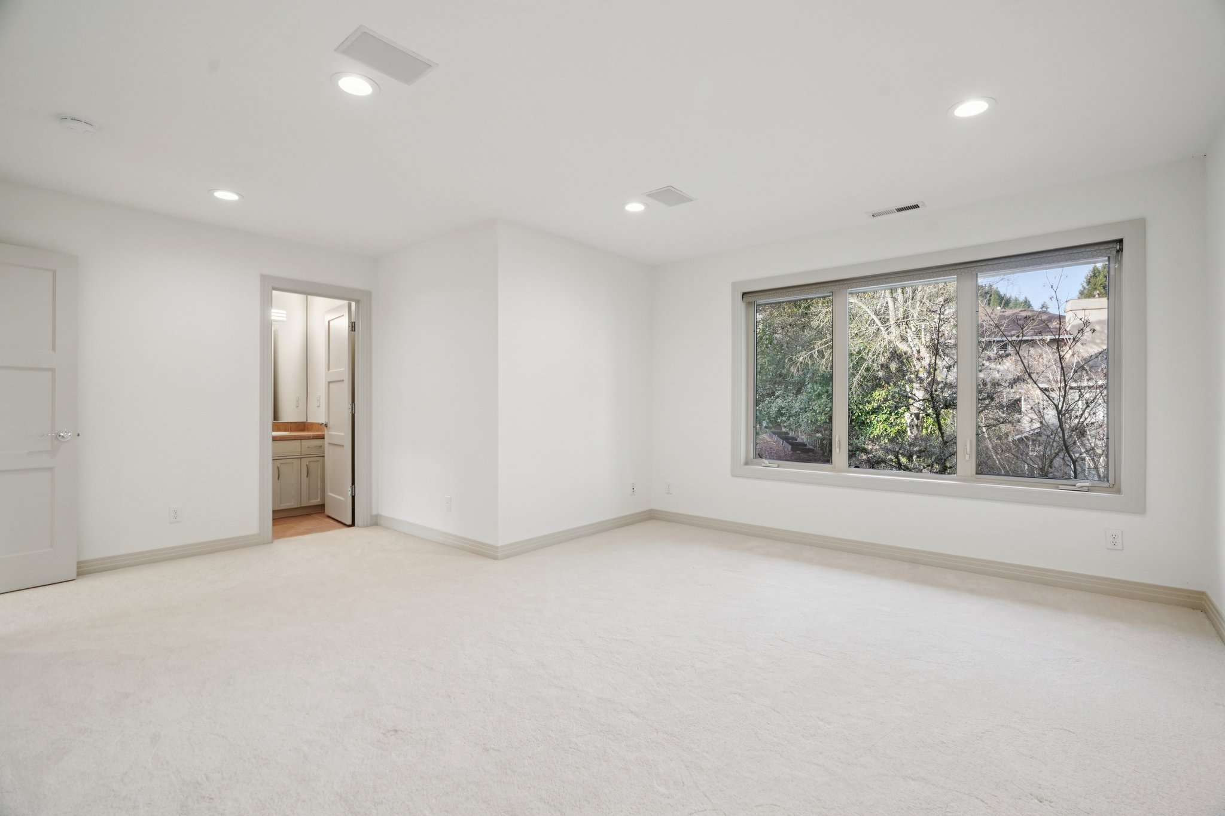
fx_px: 544
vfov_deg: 73.7
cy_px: 408
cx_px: 612
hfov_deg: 96.7
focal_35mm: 16
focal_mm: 16
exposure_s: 1/13
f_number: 8
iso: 400
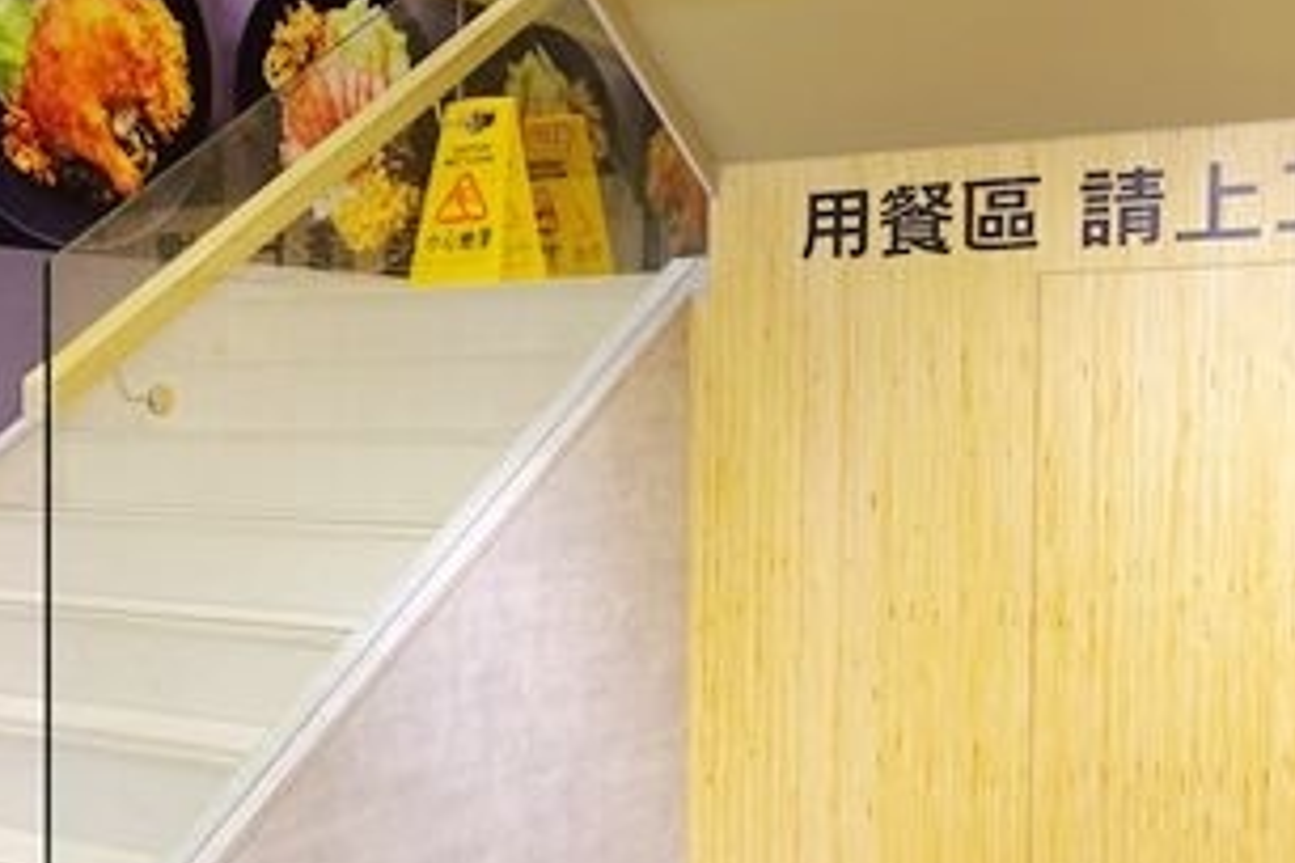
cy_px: 493
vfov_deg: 26.5
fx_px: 1834
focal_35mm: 51
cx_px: 182
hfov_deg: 36.9
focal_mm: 8.8
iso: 200
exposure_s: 1/30
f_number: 1.8
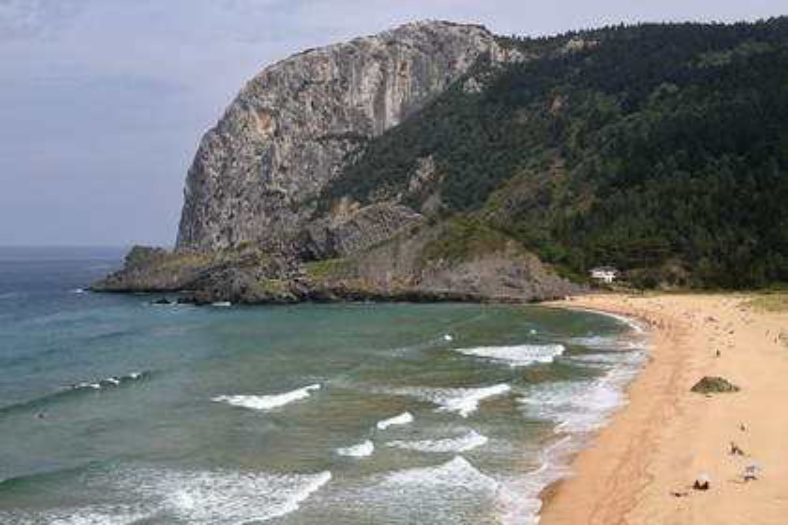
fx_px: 1051
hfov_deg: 41.1
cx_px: 394
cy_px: 262
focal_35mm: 48
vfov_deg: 28.1
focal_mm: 48
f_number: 13
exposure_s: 1/320
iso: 200
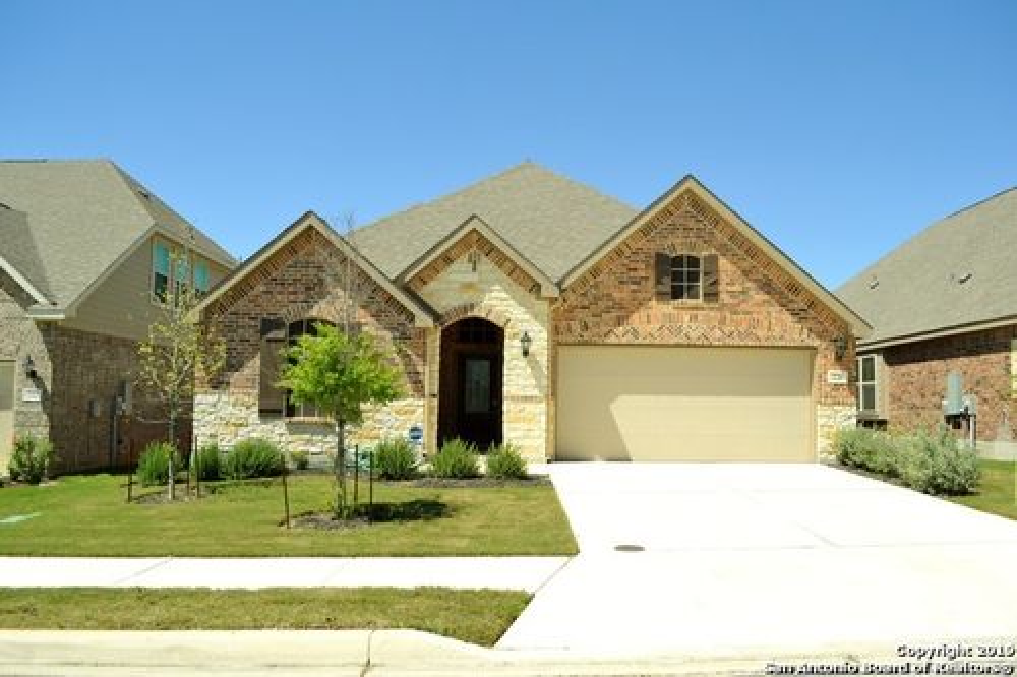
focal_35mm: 27
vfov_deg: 47.9
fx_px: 762
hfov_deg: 67.4
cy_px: 338
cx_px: 508
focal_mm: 18
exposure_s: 1/1600
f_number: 6.3
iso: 400
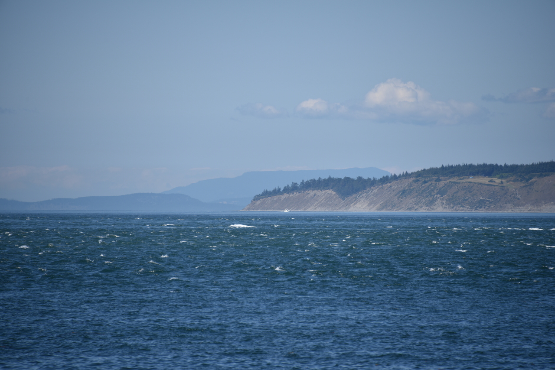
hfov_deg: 6.9
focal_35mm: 300
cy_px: 185
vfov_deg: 4.6
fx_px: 4626
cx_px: 278
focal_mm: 300
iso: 100
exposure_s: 1/640
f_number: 6.3
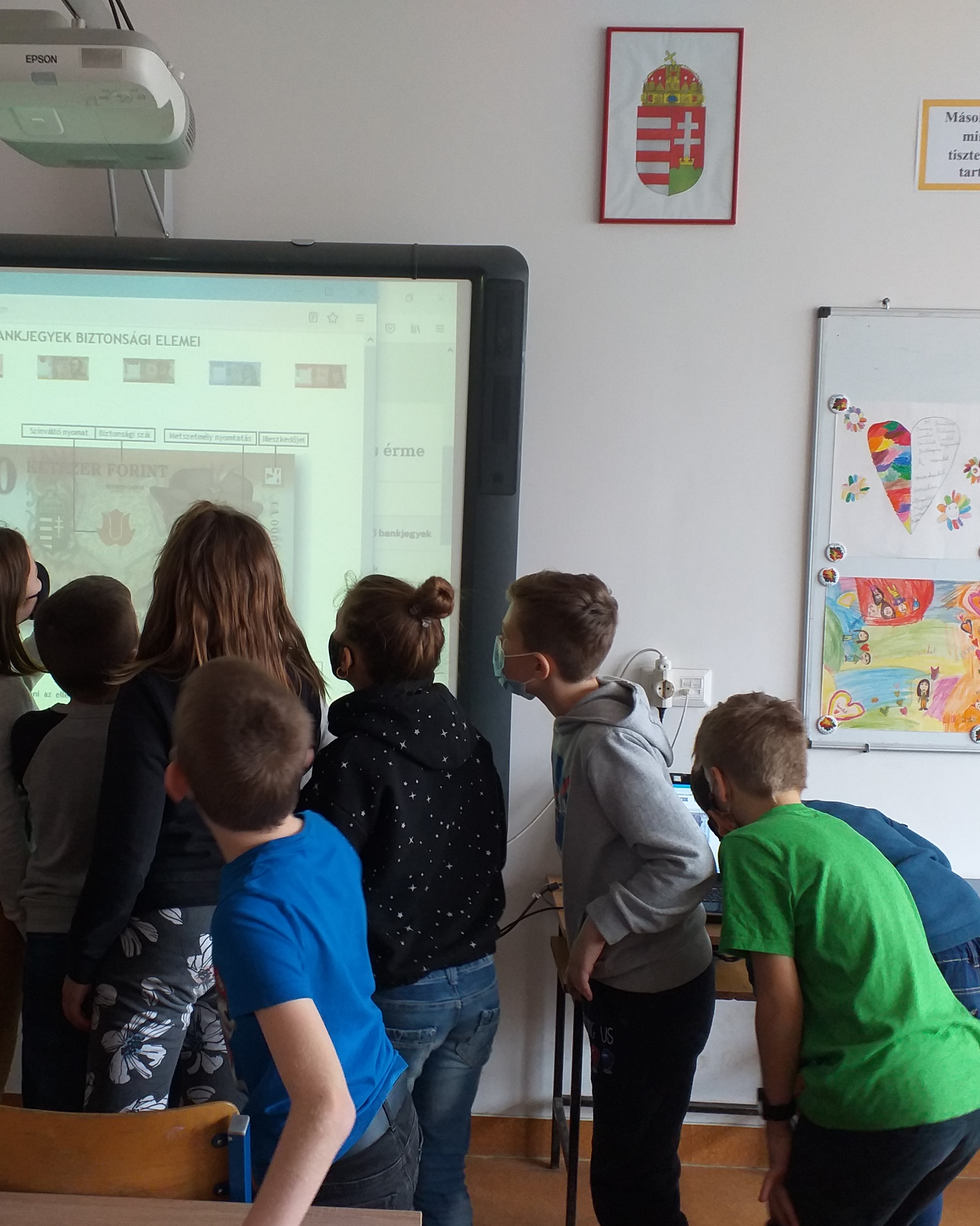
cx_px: 373
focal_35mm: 36
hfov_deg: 40.9
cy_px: 626
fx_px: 1305
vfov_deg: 50.3
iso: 100
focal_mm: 3.6
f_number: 1.9
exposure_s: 1/50
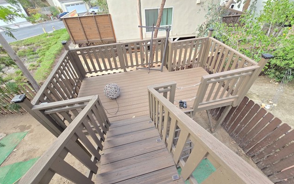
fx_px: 112
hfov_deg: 105.3
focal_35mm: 14
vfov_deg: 78.7
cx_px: 147
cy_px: 91
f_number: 2.2
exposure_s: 1/359
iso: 160
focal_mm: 2.2
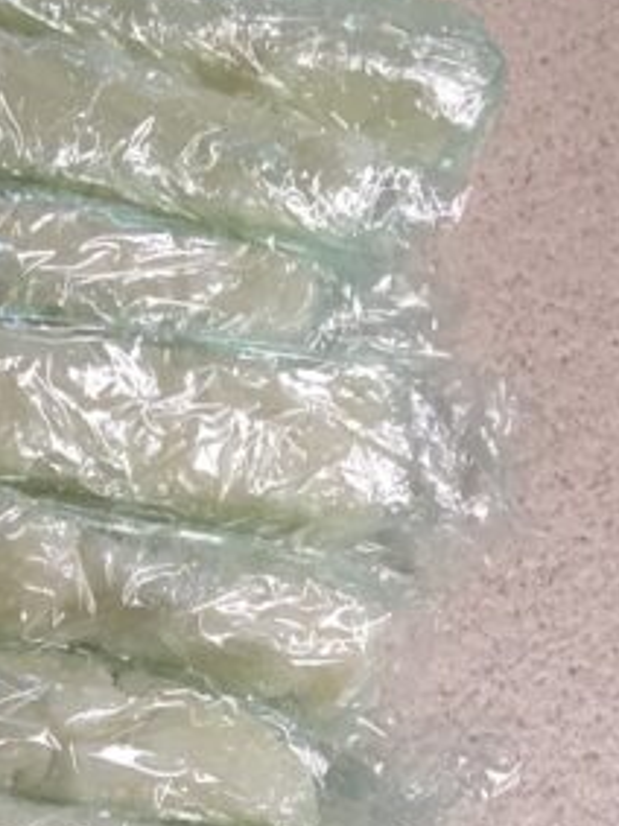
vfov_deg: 17.8
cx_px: -216
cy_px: 984
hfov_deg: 13.5
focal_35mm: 105
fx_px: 2505
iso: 32
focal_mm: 4.15
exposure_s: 1/17
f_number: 2.2
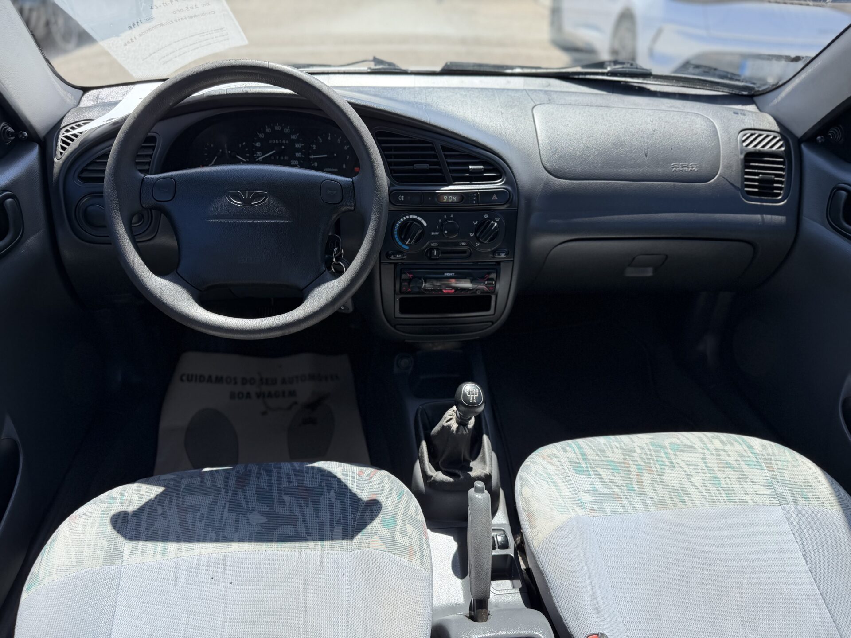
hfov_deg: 71.6
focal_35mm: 24
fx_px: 590
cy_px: 319
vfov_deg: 56.8
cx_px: 426
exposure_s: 1/1106
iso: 80
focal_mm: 6.76
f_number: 1.78
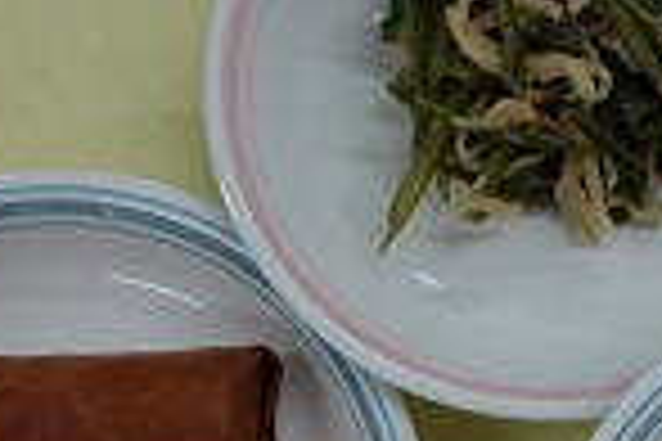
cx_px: 473
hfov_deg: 26.4
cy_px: 378
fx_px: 1397
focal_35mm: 76
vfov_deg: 17.7
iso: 125
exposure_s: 1/100
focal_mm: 10.4
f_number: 3.2
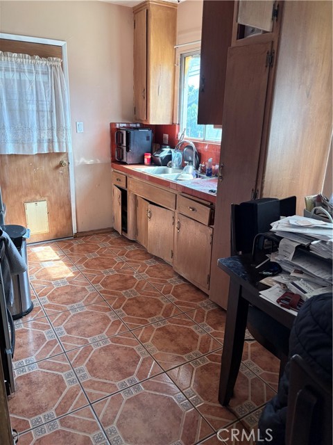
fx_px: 333
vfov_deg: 67.3
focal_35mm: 26
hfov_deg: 53.1
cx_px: 166
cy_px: 222
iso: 125
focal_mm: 5.96
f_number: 1.6
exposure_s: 1/121
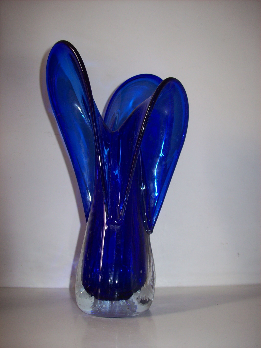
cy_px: 174
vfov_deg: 51.4
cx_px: 130
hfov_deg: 39.6
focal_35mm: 36
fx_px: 362
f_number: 2.7
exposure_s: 1/64
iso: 80
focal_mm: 6
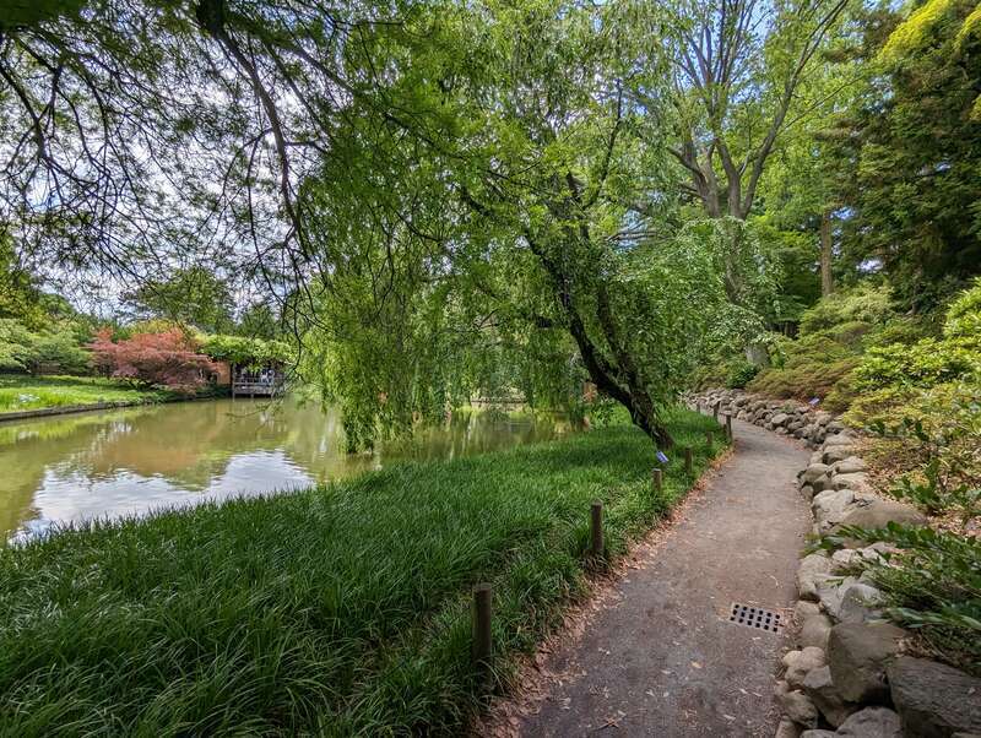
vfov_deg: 78.2
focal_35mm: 16
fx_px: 454
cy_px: 369
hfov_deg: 94.4
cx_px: 490
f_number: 2.2
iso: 44
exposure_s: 1/844
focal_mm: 2.35
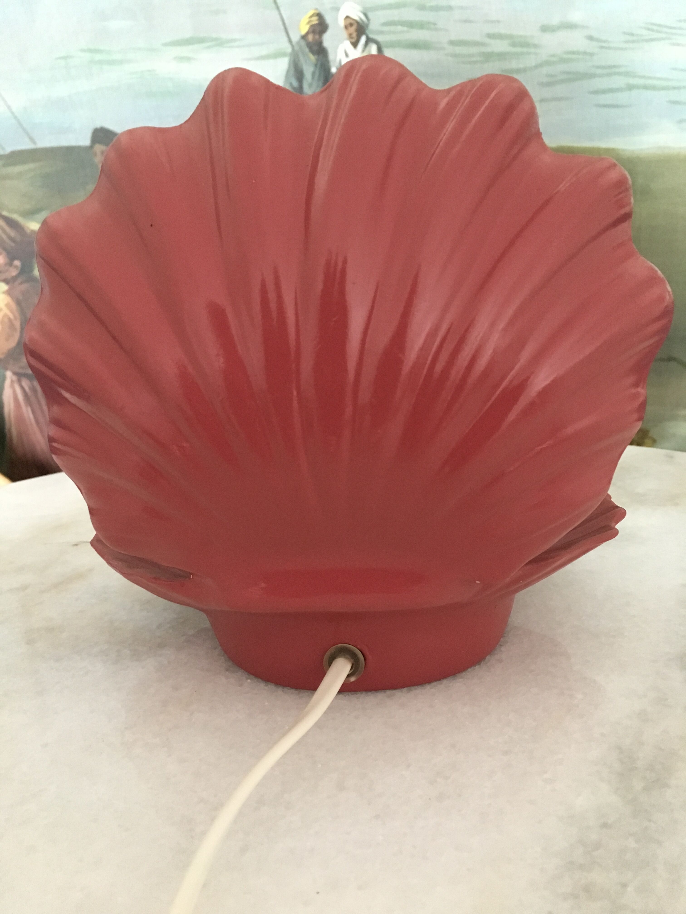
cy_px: 457
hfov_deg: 48.2
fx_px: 766
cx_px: 343
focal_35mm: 29
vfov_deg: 61.7
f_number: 2.2
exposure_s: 1/17
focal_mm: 4.15
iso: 200
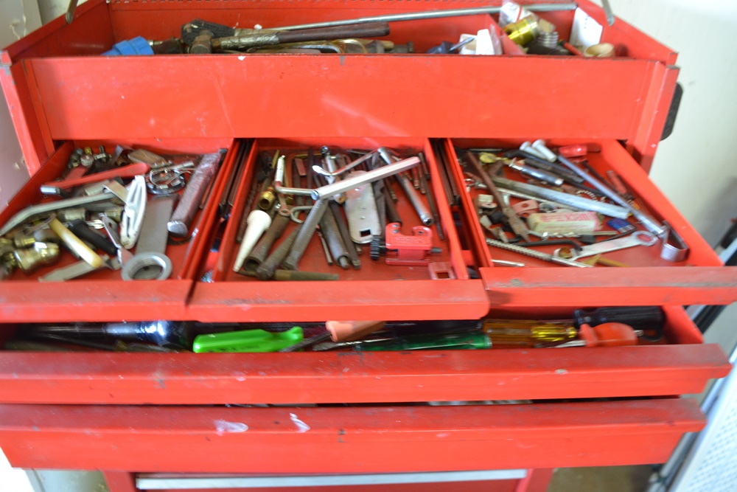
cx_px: 368
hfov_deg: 67.4
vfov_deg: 47.9
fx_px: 553
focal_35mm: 27
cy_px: 246
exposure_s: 1/6
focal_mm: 18
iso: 800
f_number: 3.5
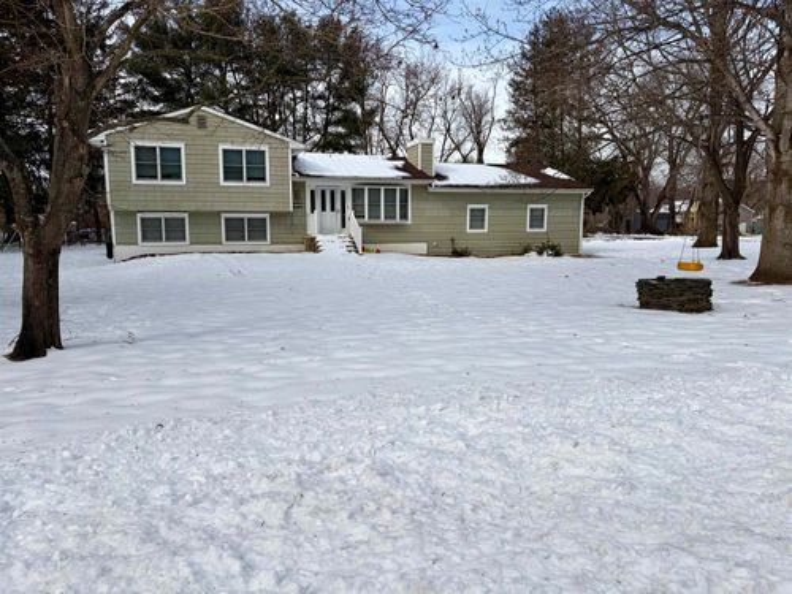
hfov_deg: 67.3
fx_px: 595
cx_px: 396
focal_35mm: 26
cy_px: 297
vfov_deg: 53.1
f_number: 1.6
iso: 64
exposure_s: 1/7813
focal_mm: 5.96
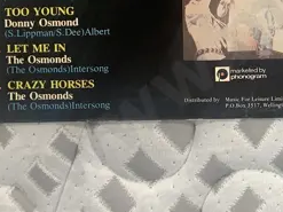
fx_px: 883
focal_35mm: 108
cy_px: -174
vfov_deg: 12.5
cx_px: 524
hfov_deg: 15.4
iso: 50
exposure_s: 1/50
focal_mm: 4.25
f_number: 1.8
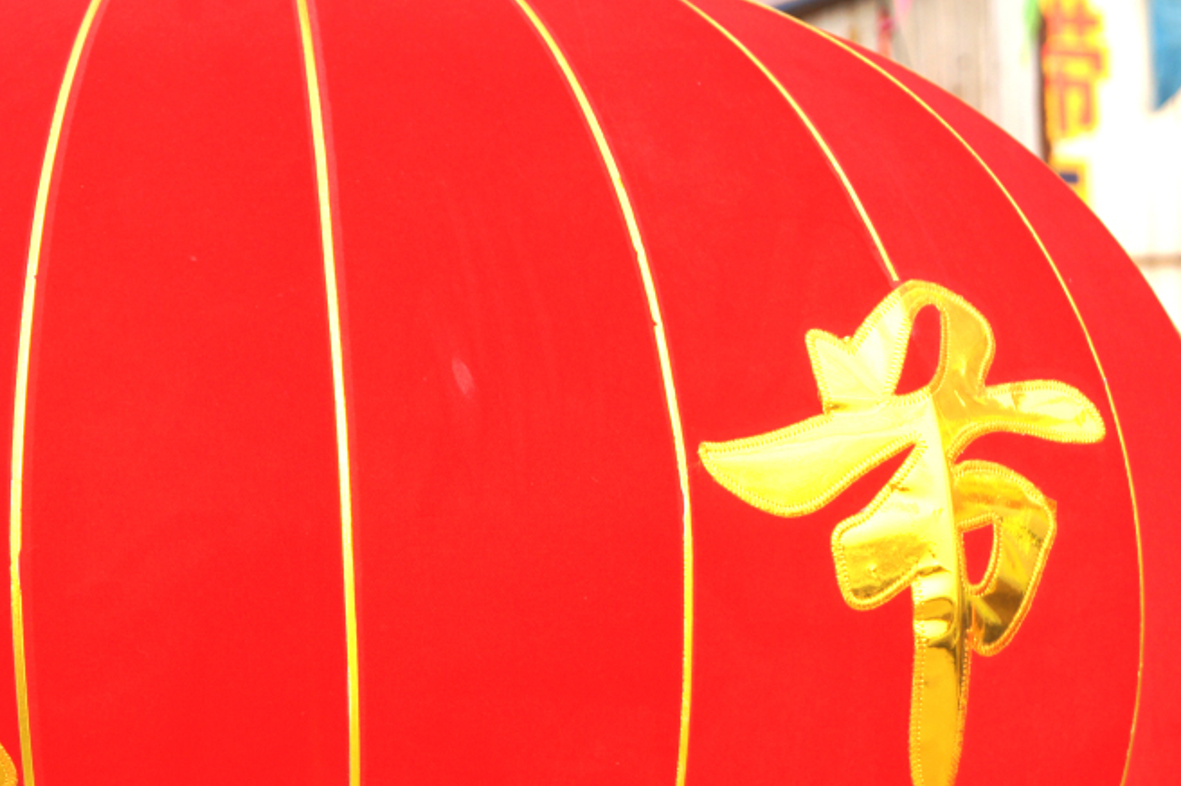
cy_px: 584
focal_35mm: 117
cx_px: 326
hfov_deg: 17.4
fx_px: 3837
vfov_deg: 11.7
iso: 200
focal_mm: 50
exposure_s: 1/125
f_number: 5.6
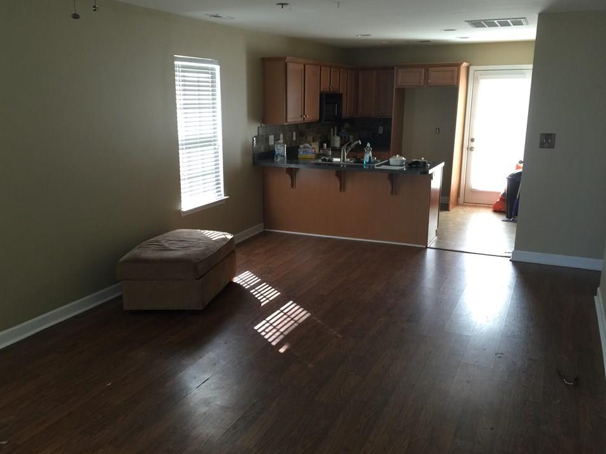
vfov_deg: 45.4
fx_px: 543
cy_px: 233
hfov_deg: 58.3
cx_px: 285
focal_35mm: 31
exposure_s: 1/30
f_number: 2.2
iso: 50
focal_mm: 4.15
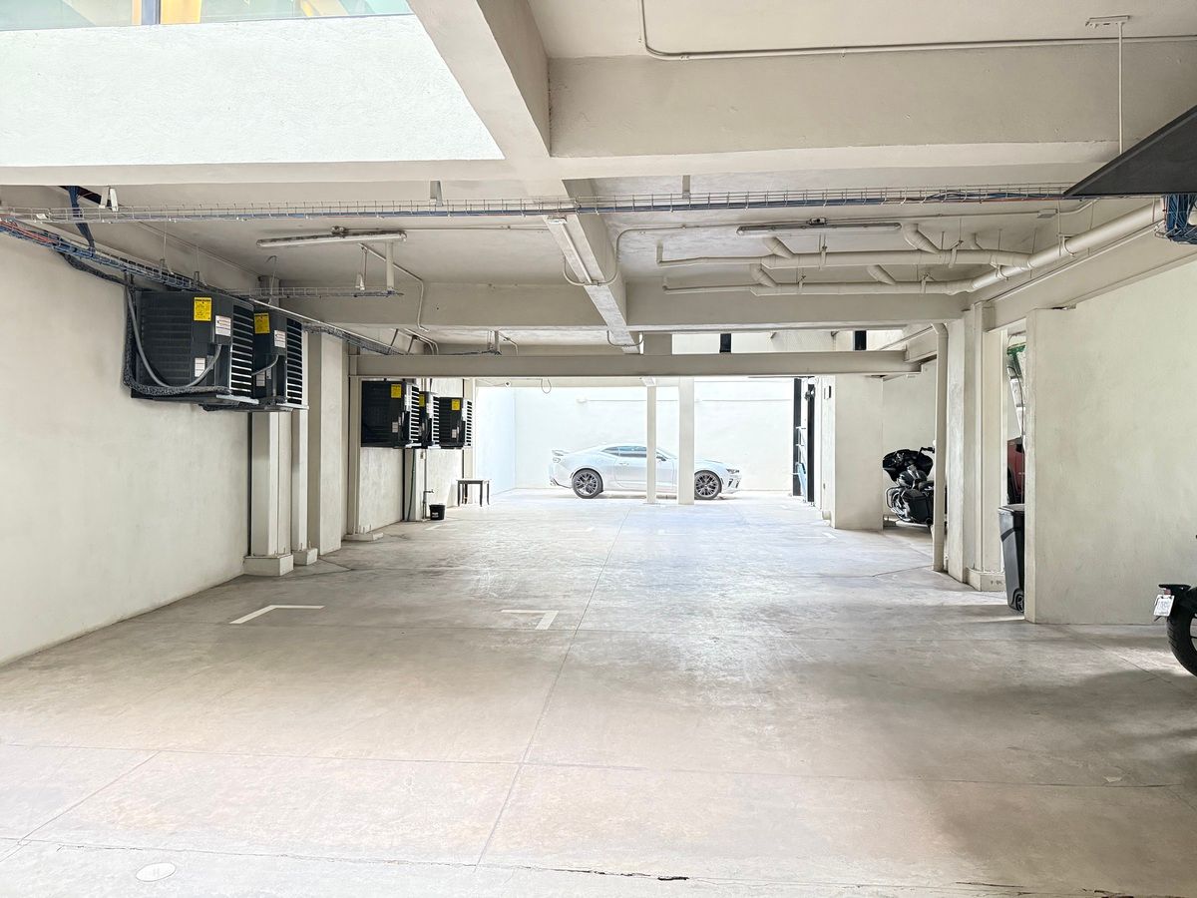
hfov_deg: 71.6
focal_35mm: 24
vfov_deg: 56.8
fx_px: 830
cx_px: 598
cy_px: 449
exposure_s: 1/60
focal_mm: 6.76
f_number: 1.78
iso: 800
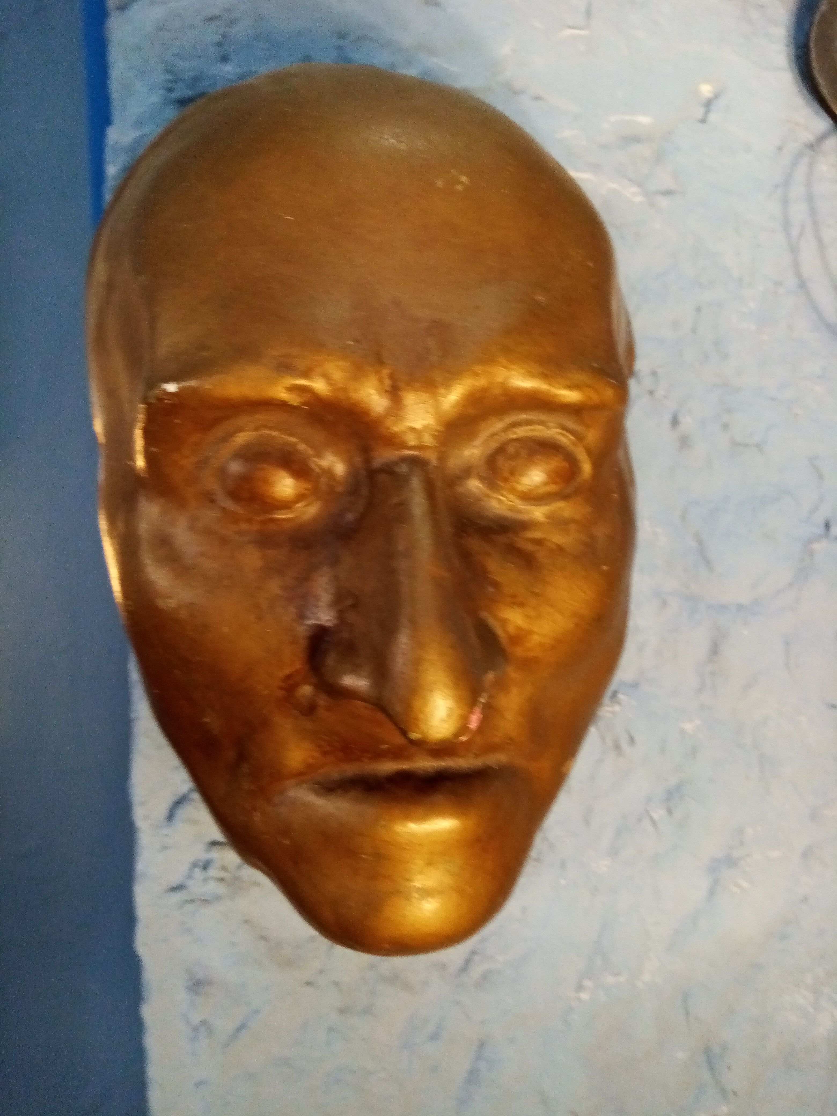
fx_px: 838
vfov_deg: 67.3
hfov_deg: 53.1
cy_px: 558
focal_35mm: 26
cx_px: 418
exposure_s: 1/33.3
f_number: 1.8
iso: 438
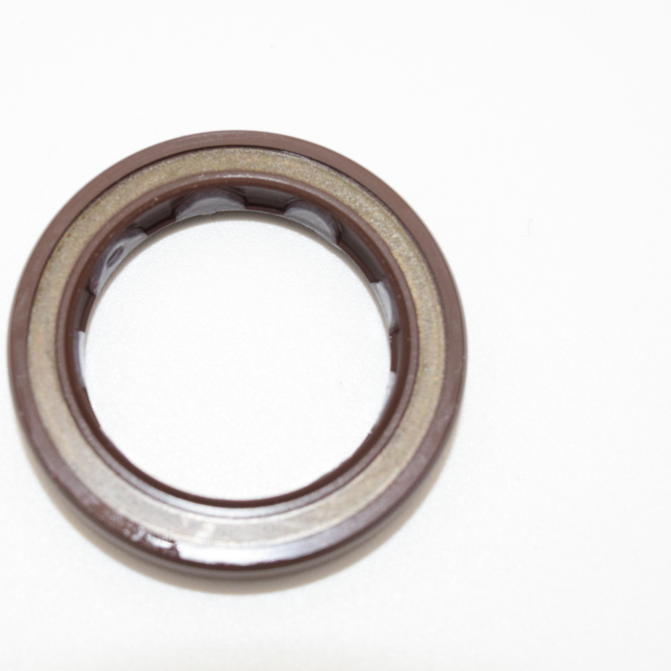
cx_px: 266
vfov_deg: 23.7
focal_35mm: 73
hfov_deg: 23.6
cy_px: 334
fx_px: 1601
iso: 1600
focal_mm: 38
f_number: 11
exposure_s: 1/80
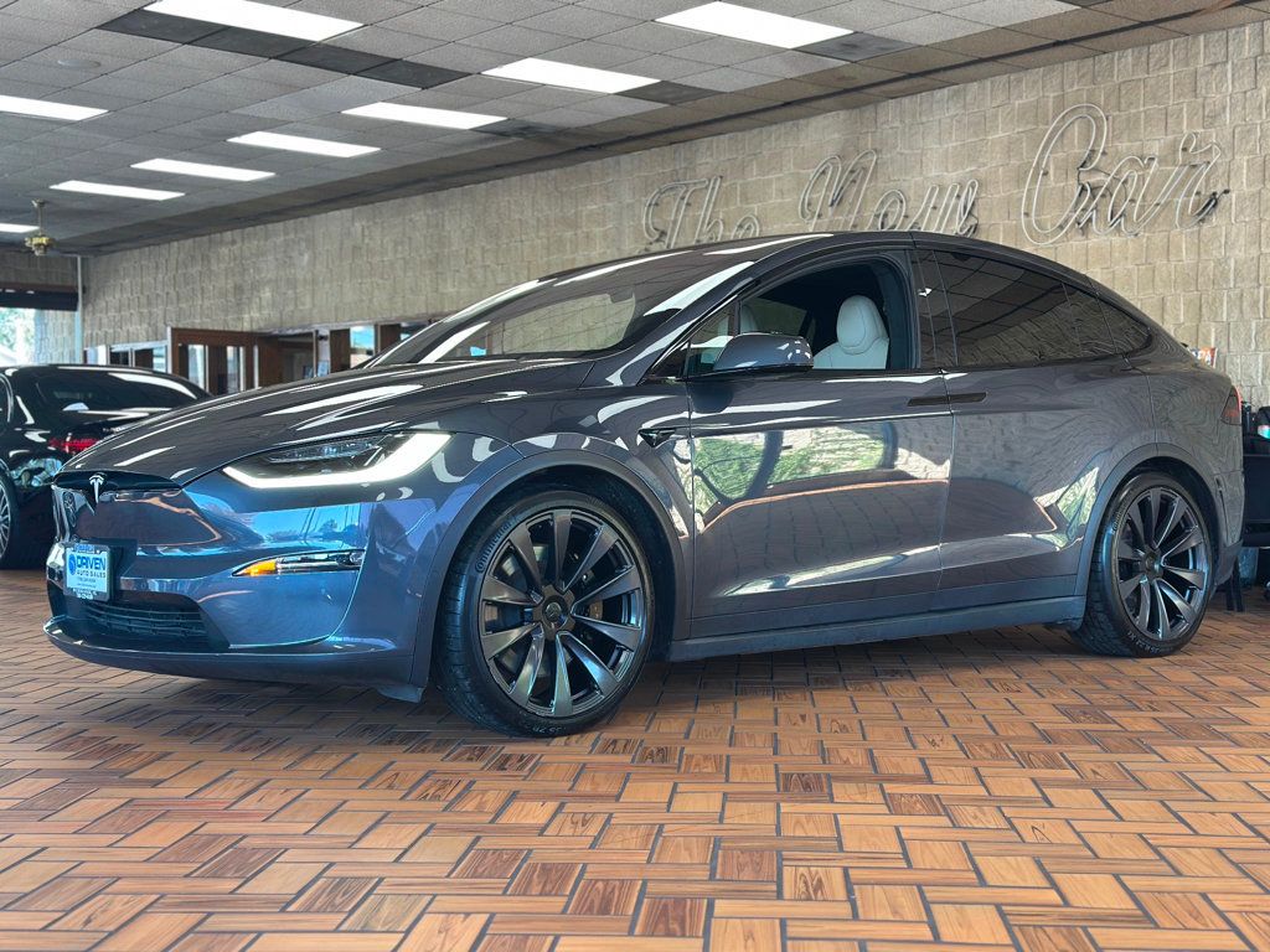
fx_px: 1761
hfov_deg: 39.7
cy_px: 476
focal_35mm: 48
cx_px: 635
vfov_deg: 30.3
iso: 80
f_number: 1.78
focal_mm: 6.86
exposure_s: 1/126
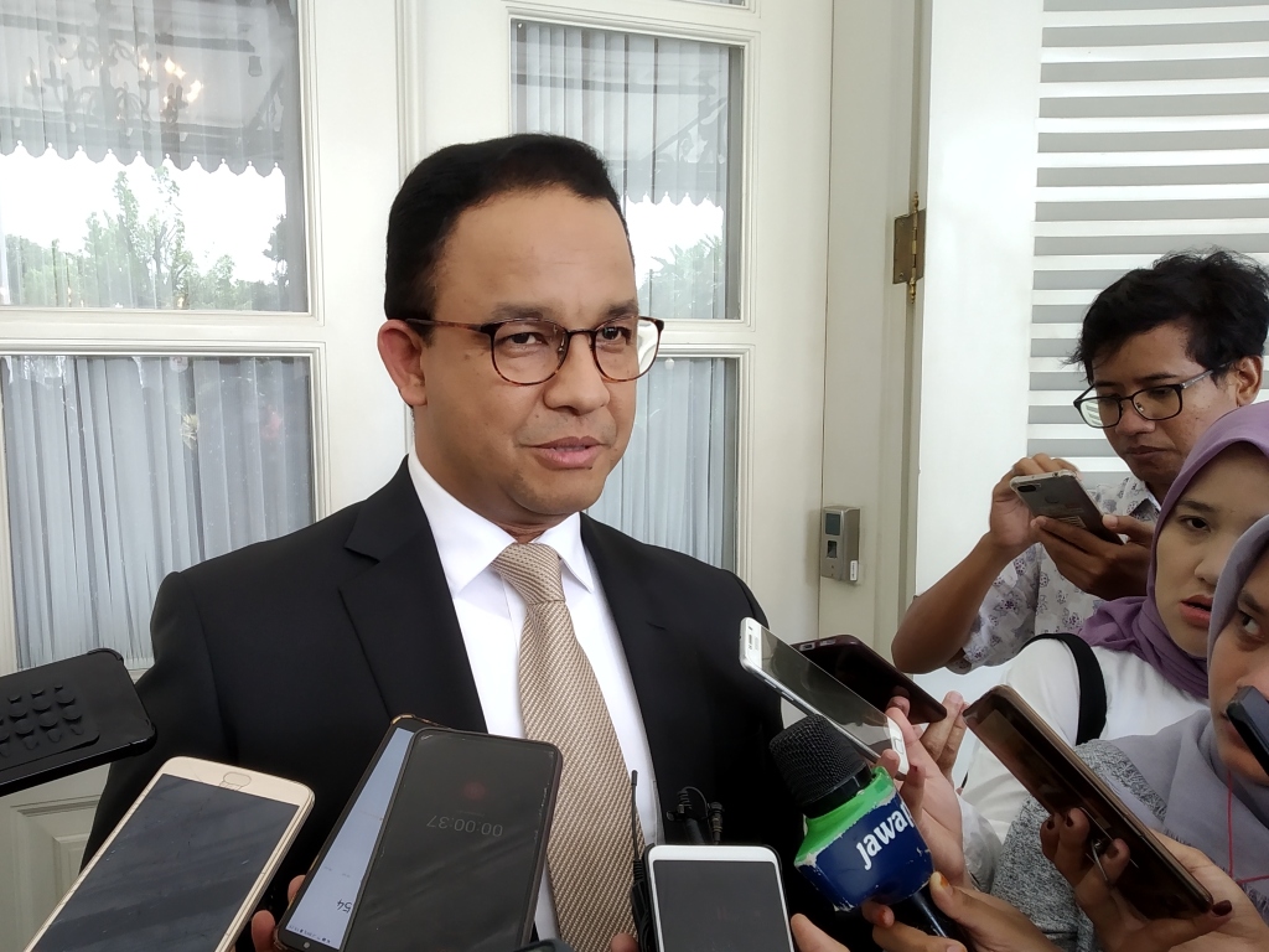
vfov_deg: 53.1
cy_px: 476
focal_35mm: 26
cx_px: 634
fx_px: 953
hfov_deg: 67.3
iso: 160
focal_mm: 3.82
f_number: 2.2
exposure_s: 1/100
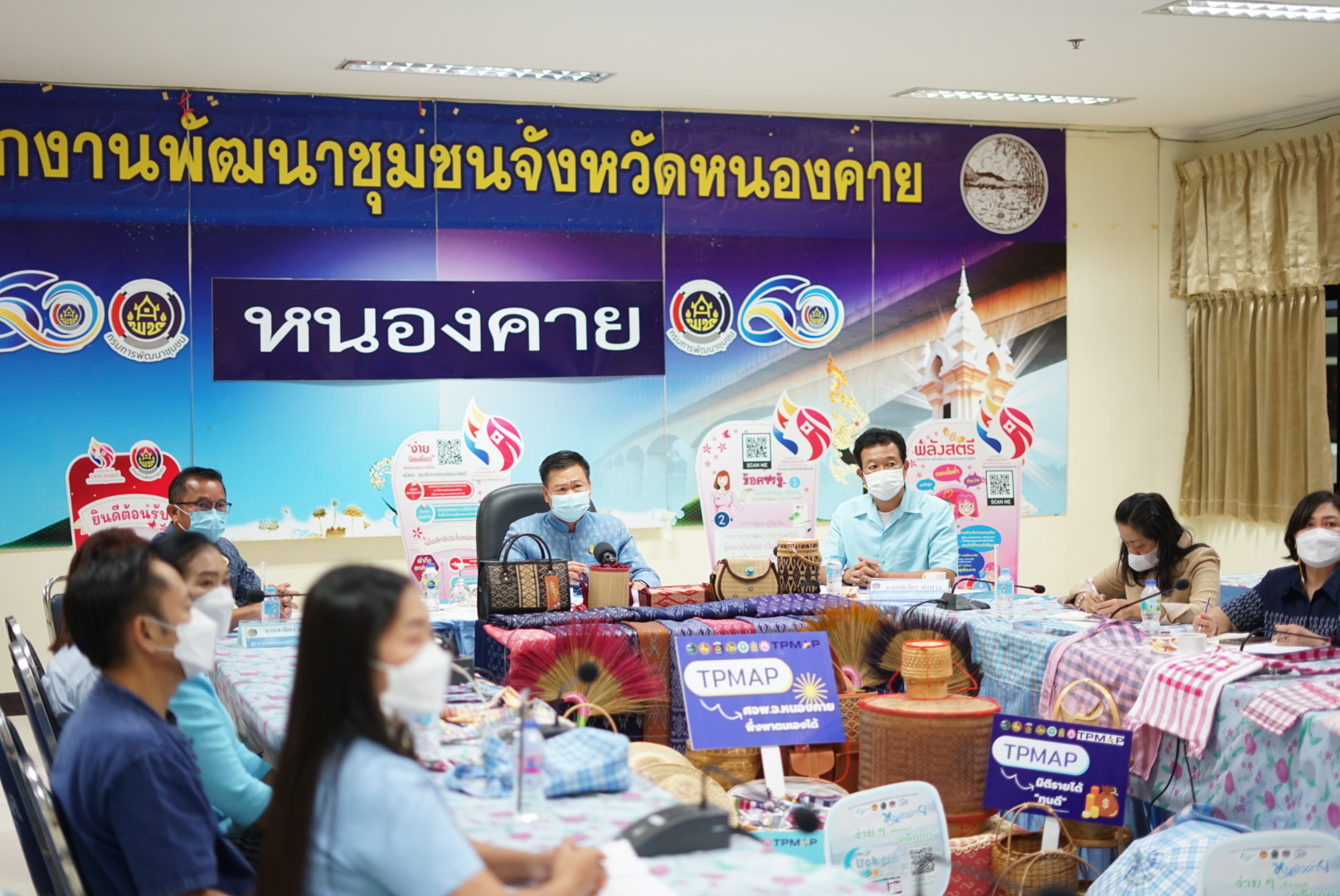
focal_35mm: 50
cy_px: 448
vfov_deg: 27.0
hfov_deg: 39.6
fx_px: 1862
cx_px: 670
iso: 400
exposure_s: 1/100
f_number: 1.8
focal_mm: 50
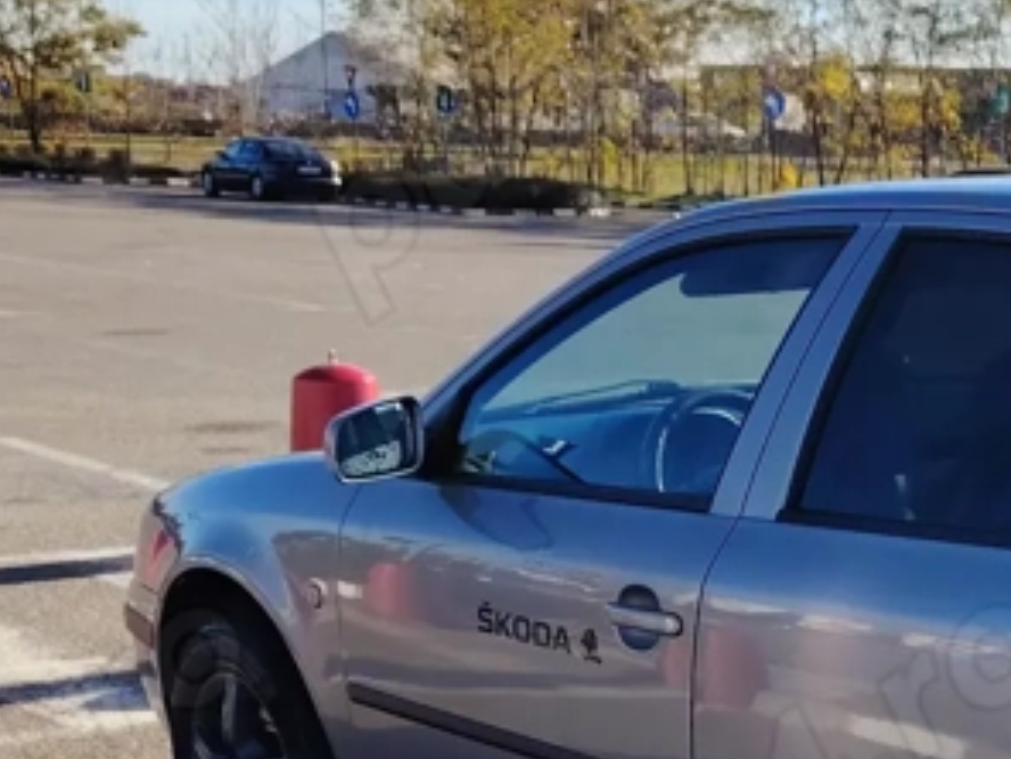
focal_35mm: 81
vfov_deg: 17.3
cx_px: 1072
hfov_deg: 22.9
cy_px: 937
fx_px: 2366
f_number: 1.75
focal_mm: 5.25
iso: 50
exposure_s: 1/922
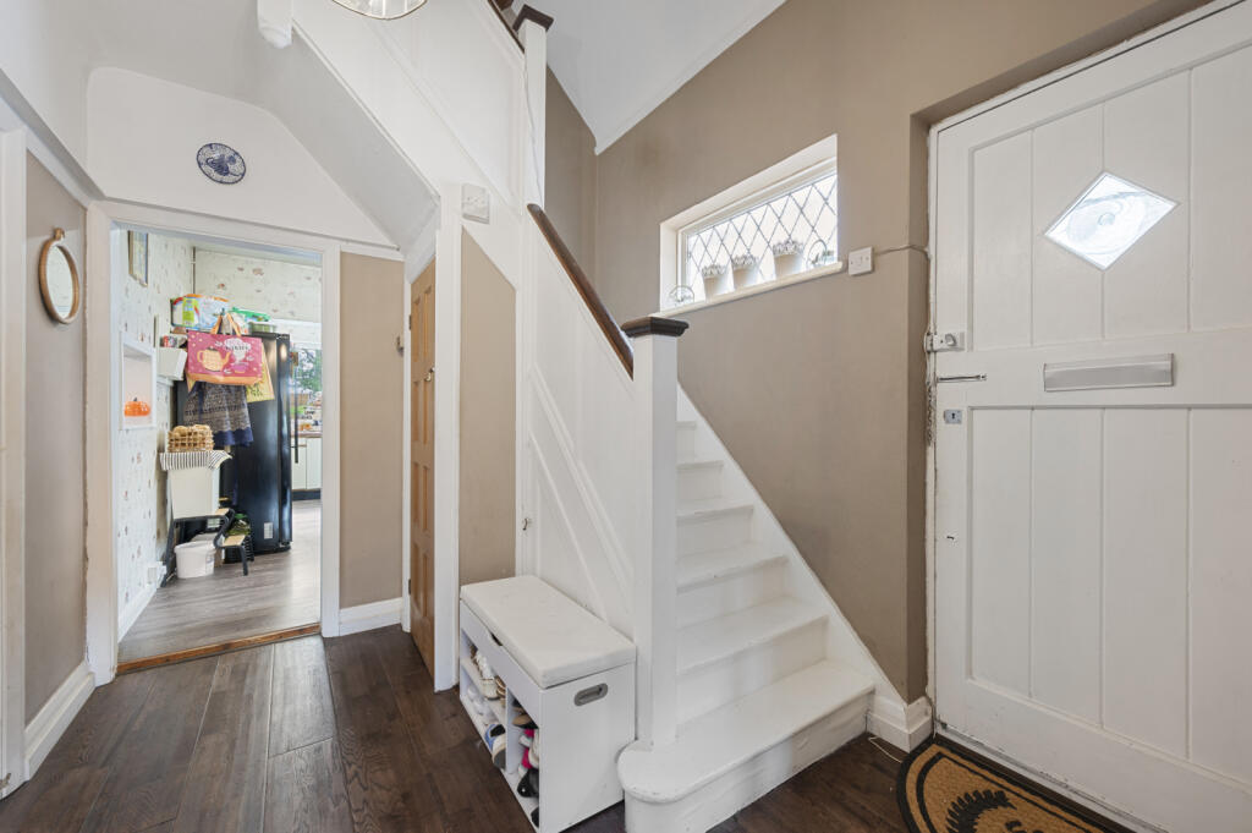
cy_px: 416
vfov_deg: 81.1
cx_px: 626
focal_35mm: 14
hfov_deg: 104.3
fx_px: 486
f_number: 16
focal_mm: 14
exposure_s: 1/3
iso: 200
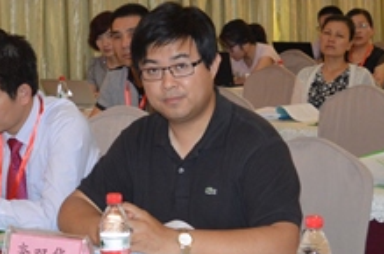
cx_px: 95
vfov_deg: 12.5
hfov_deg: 18.7
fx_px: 1160
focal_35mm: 109
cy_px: 53
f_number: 3.8
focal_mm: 22
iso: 1100
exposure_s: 1/60
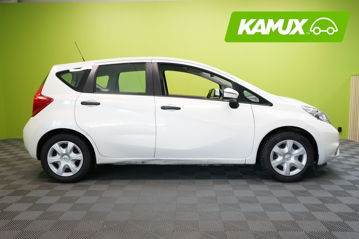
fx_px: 309
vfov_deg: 42.3
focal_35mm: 31
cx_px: 180
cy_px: 120
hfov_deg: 60.3
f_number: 4.5
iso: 800
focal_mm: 31
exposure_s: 1/30
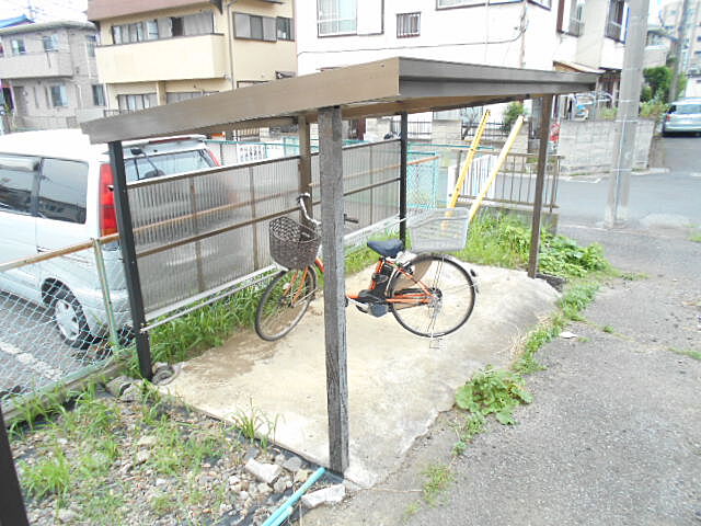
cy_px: 263
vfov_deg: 53.1
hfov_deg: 67.3
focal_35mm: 26
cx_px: 350
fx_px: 527
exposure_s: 1/250
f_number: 3.2
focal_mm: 4.6
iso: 320
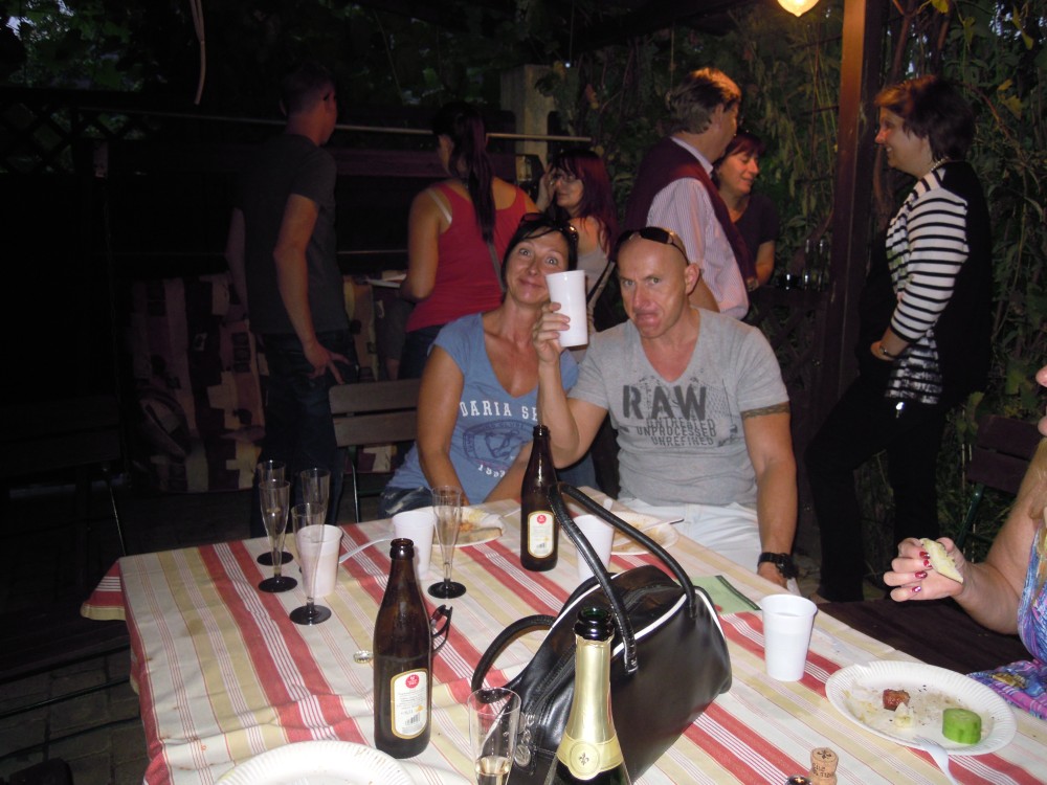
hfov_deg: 63.4
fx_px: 847
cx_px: 524
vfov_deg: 49.7
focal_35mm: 28
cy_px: 392
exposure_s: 1/25
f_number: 2.7
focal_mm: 5
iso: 200
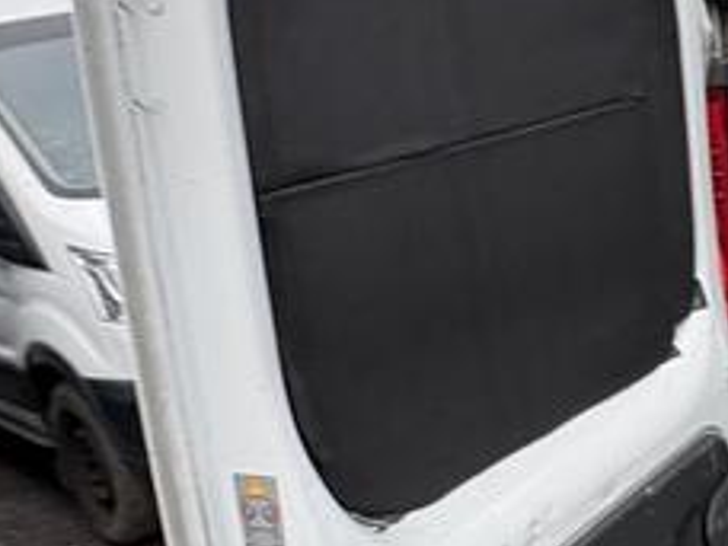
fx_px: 1157
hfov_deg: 32.8
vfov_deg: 26.6
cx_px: 680
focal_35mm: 55
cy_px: 268
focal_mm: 2.22
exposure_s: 1/99
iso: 64
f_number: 2.2
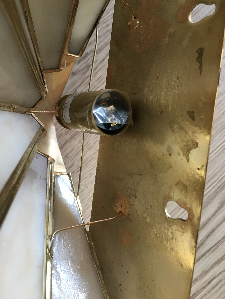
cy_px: 150
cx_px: 112
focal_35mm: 29
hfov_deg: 48.2
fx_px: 251
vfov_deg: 61.7
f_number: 2.2
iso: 100
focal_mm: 4.15
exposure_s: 1/33
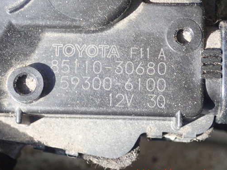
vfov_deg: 16.8
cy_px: 78
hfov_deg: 22.3
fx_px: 577
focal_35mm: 88
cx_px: 103
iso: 640
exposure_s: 1/80
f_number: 4.2
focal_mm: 13.47
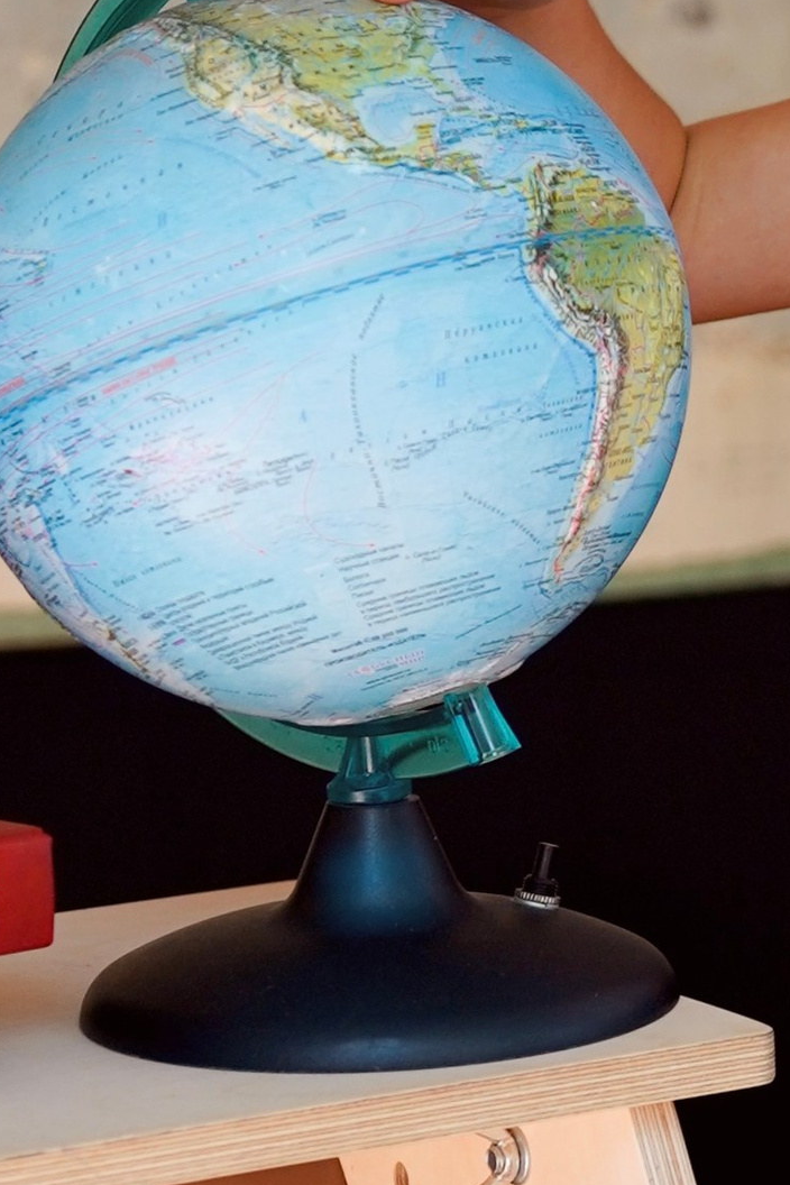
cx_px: 1035
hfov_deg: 8.4
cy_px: 696
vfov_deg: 12.8
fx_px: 5290
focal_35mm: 161
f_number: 2.8
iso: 320
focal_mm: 44.2
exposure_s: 1/250
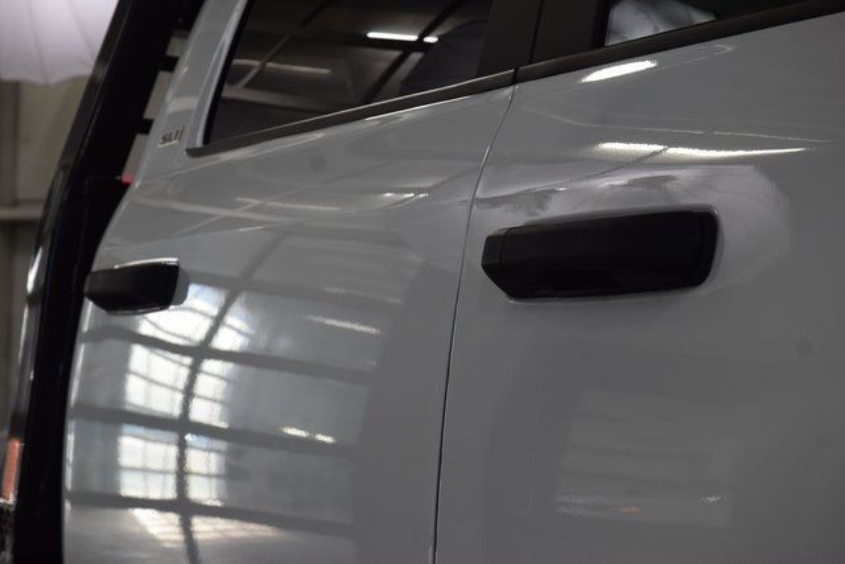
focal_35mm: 75
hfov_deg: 27.0
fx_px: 1761
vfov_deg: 18.2
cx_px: 422
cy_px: 282
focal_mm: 50
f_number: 8
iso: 560
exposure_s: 1/60
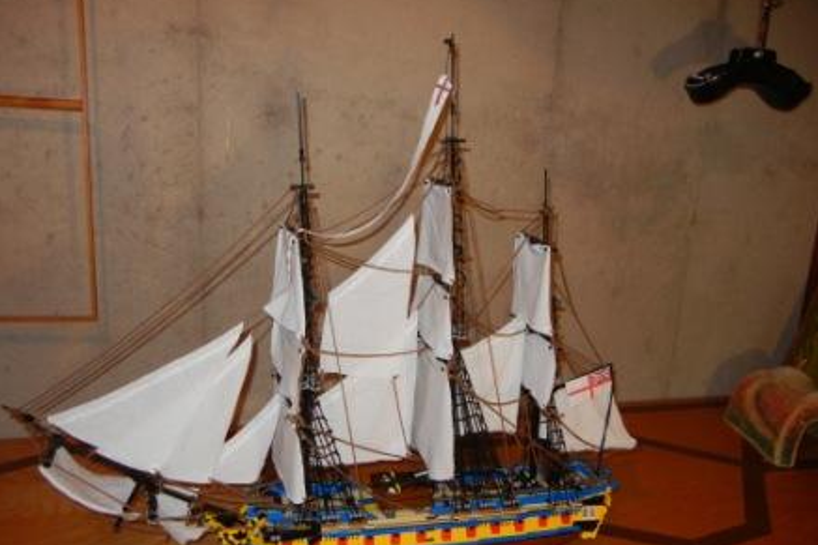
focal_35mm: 32
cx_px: 402
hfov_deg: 58.7
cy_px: 302
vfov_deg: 41.0
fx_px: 727
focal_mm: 5.4
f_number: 3.5
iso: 200
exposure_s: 1/30
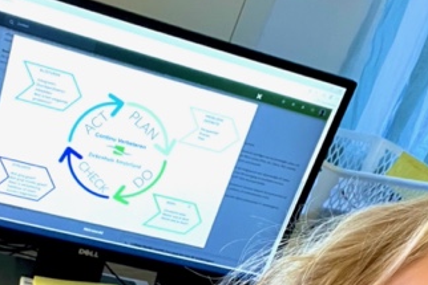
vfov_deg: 21.2
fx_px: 737
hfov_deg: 32.1
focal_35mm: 62
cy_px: 278
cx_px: 148
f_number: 2.2
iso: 400
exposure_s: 1/25
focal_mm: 2.71
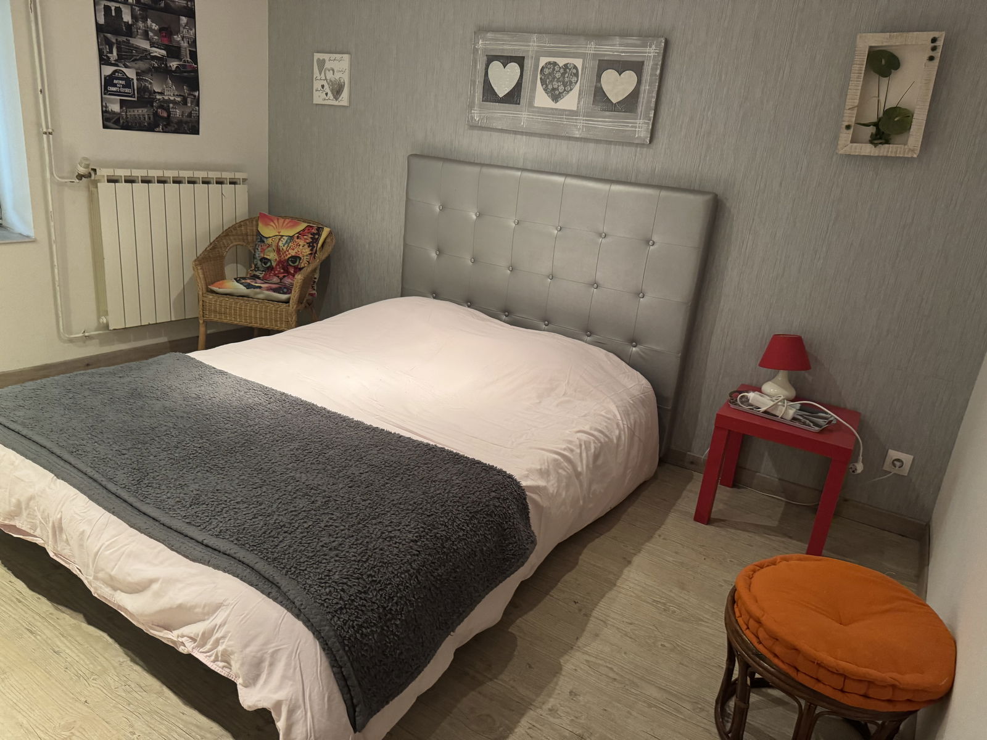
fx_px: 684
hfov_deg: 71.6
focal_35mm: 24
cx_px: 494
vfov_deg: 56.8
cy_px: 370
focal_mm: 6.76
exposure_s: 1/50
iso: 400
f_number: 1.78
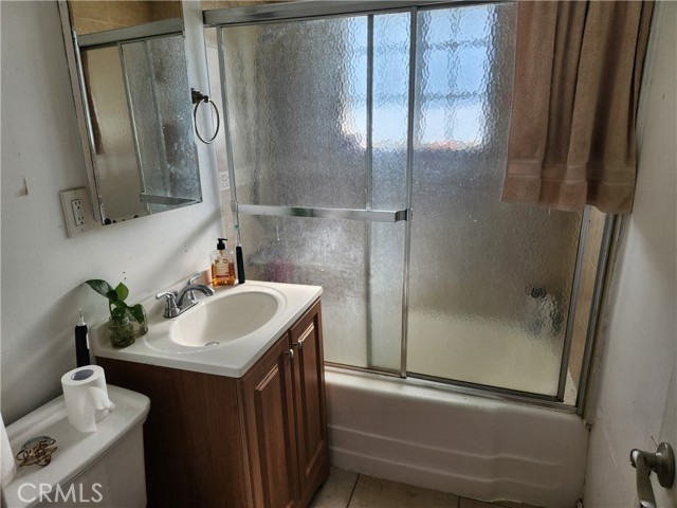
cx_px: 338
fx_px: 450
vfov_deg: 58.9
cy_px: 254
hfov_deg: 73.9
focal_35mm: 23
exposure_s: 1/180
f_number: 1.8
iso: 50
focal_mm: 5.4
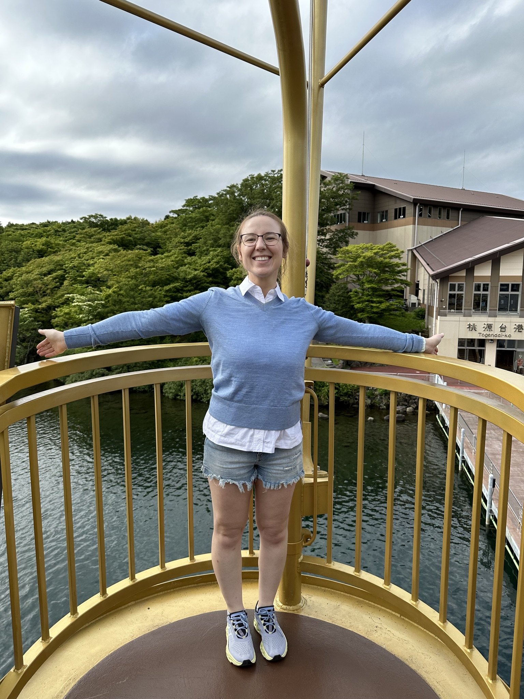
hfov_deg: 56.8
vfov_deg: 71.6
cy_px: 350
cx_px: 262
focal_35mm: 24
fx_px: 484
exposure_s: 1/2353
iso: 80
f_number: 1.78
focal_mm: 6.86
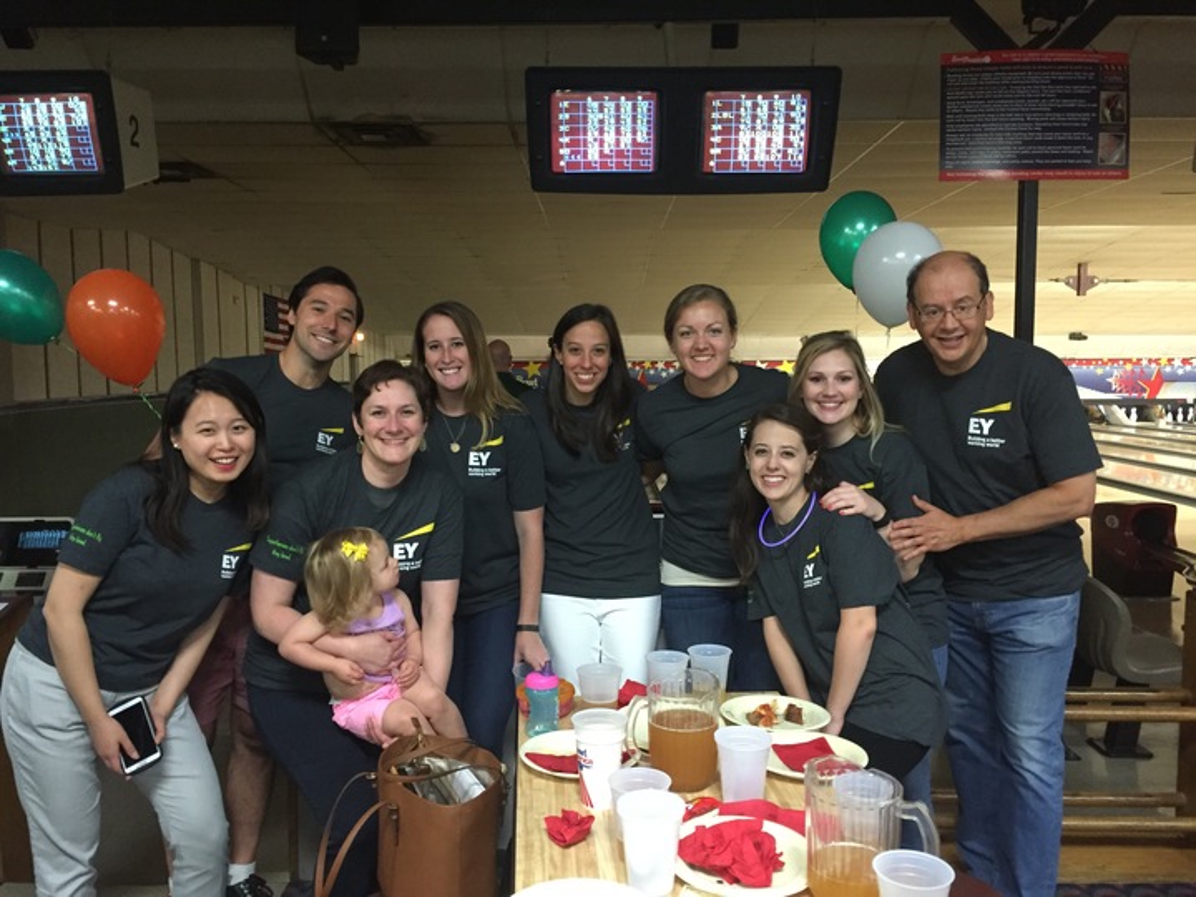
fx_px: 1002
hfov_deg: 61.7
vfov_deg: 48.2
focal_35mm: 29
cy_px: 448
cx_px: 598
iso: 250
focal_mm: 4.15
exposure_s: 1/20
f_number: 2.2
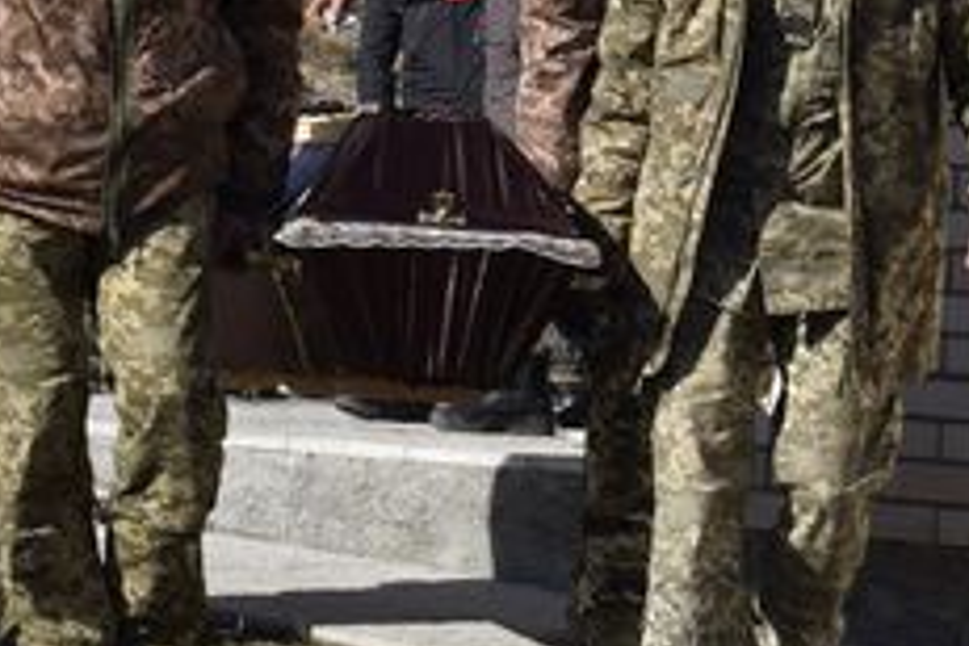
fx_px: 7203
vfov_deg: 5.1
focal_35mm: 268
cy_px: -36
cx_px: 667
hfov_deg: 7.7
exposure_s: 1/400
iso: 200
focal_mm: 55
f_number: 10
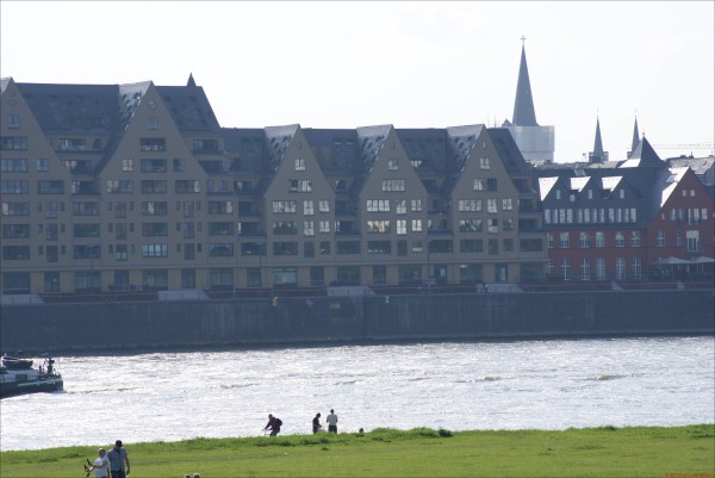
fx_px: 3876
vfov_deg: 7.1
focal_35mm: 195
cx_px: 358
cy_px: 239
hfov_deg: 10.5
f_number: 8
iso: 100
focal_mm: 130
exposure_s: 1/250
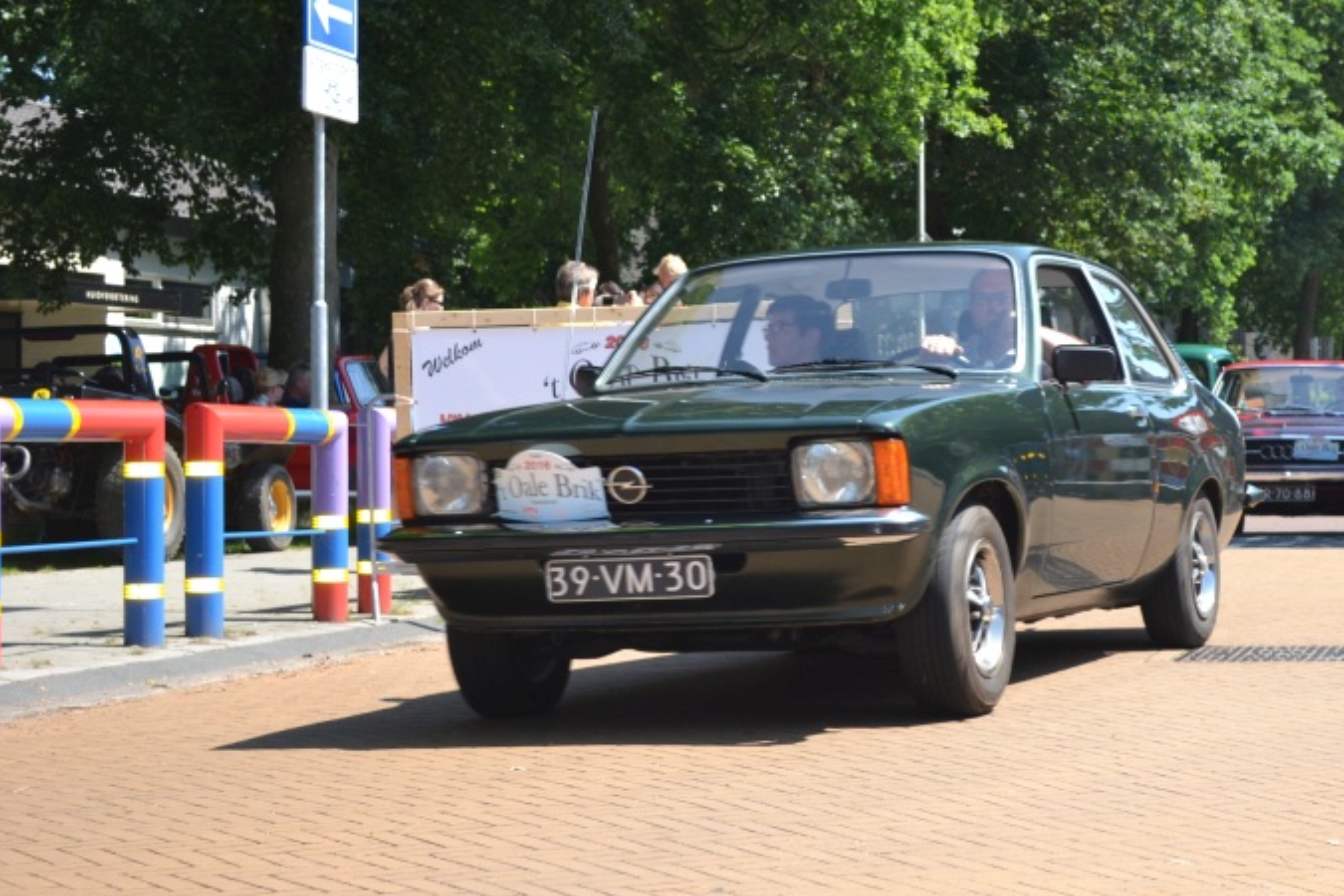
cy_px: 355
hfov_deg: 25.2
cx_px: 922
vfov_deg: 17.0
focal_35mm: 80
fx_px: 2986
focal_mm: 36
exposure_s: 1/200
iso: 100
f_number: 5.6
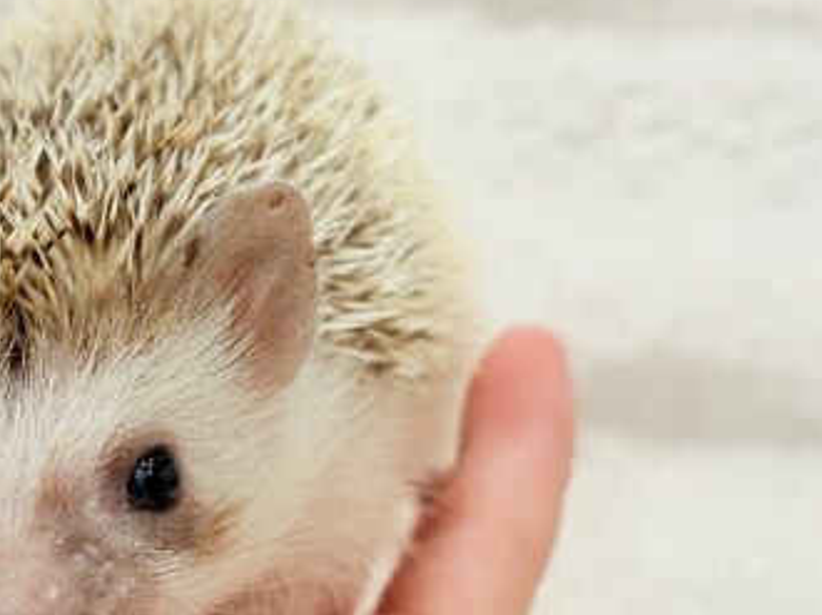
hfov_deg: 19.3
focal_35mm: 101
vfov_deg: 14.6
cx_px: 194
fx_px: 2397
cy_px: 418
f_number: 1.6
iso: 50
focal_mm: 5.96
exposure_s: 1/50
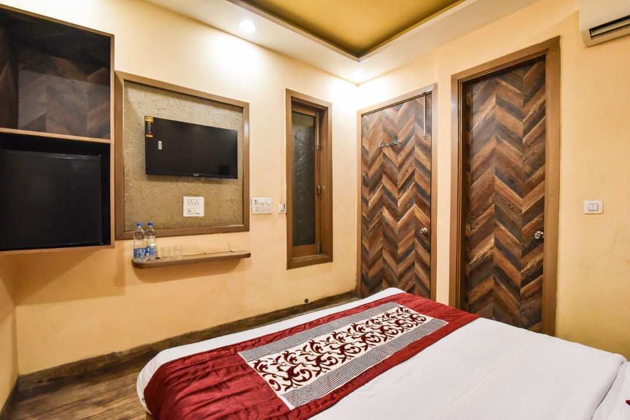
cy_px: 210
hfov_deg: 96.7
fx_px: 280
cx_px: 315
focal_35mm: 16
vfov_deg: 73.8
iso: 3200
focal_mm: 16
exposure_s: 1/50
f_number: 8
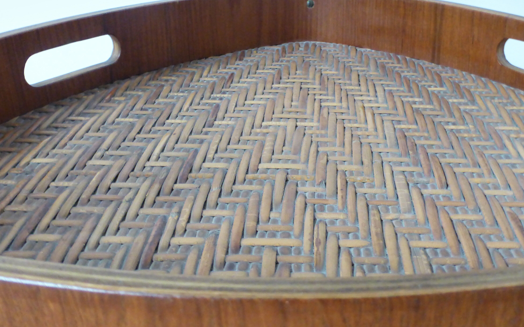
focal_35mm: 41
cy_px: 183
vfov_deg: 31.2
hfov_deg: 47.9
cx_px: 321
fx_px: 585
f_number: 3.6
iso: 400
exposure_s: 1/15
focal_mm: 5.4
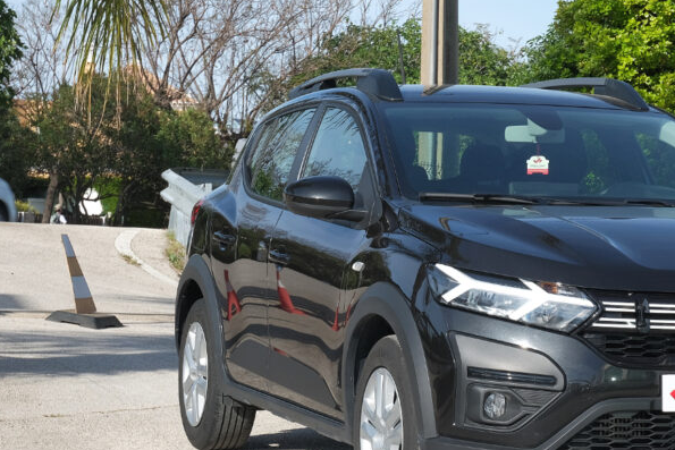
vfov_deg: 11.7
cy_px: 300
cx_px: 568
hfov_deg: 17.3
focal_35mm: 117
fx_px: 2194
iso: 160
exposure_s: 1/200
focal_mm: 45
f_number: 9
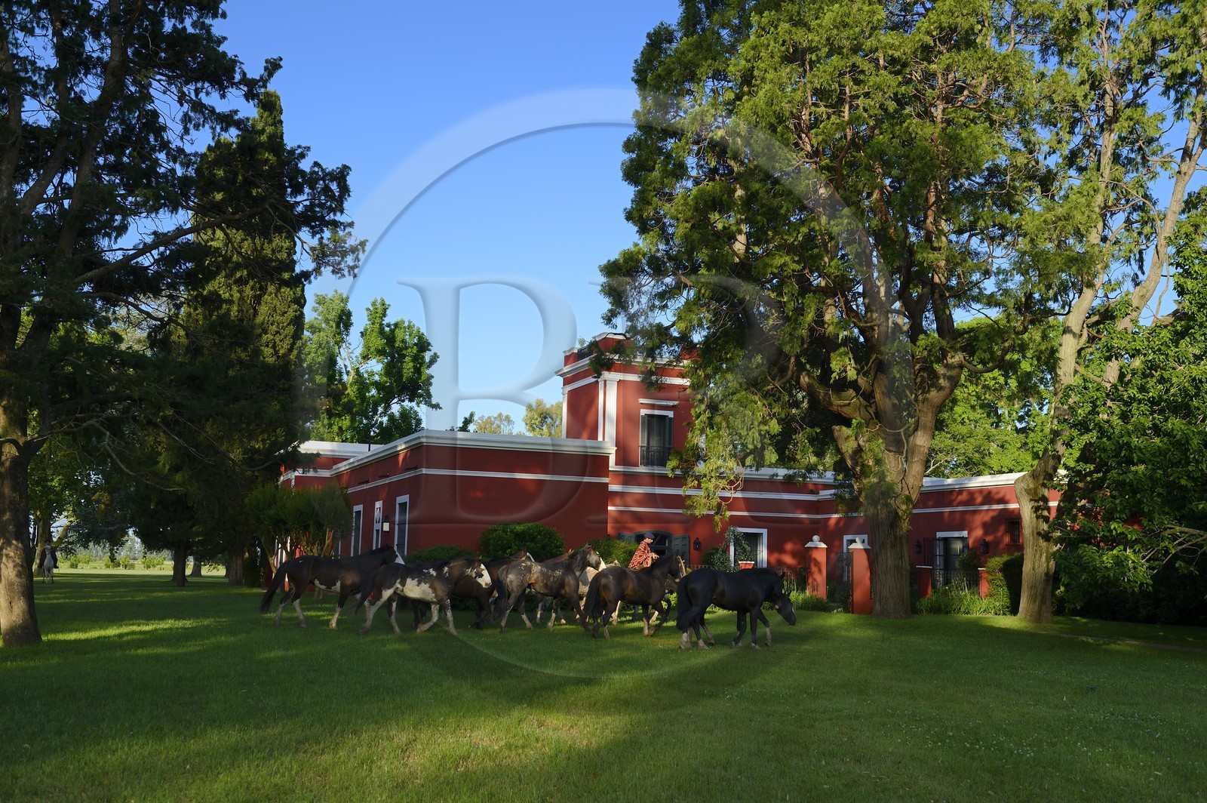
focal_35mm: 38
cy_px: 402
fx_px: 1273
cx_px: 604
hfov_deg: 50.7
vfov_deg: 35.0
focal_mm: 38
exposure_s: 1/320
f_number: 6.3
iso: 200
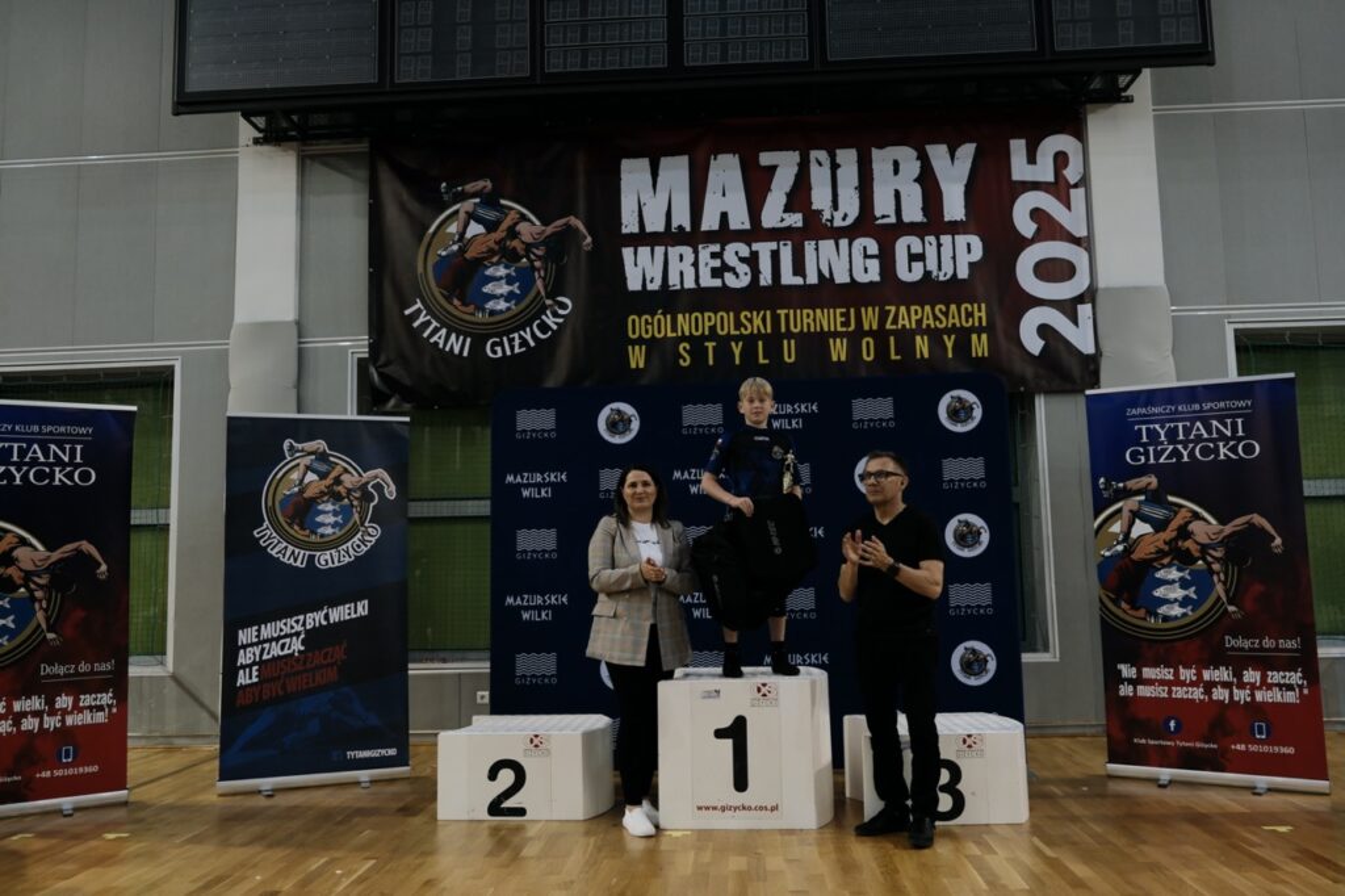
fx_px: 1008
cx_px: 672
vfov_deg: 47.9
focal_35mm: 27
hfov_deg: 67.4
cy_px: 448
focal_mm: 18
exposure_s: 1/125
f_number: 3.2
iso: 800
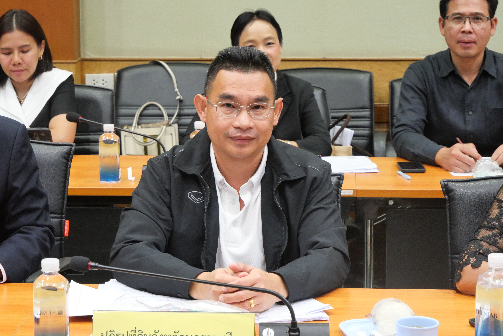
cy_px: 168
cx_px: 252
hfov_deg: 20.2
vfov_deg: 13.6
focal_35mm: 101
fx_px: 1412
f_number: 5.6
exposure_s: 1/40
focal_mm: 49
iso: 3200
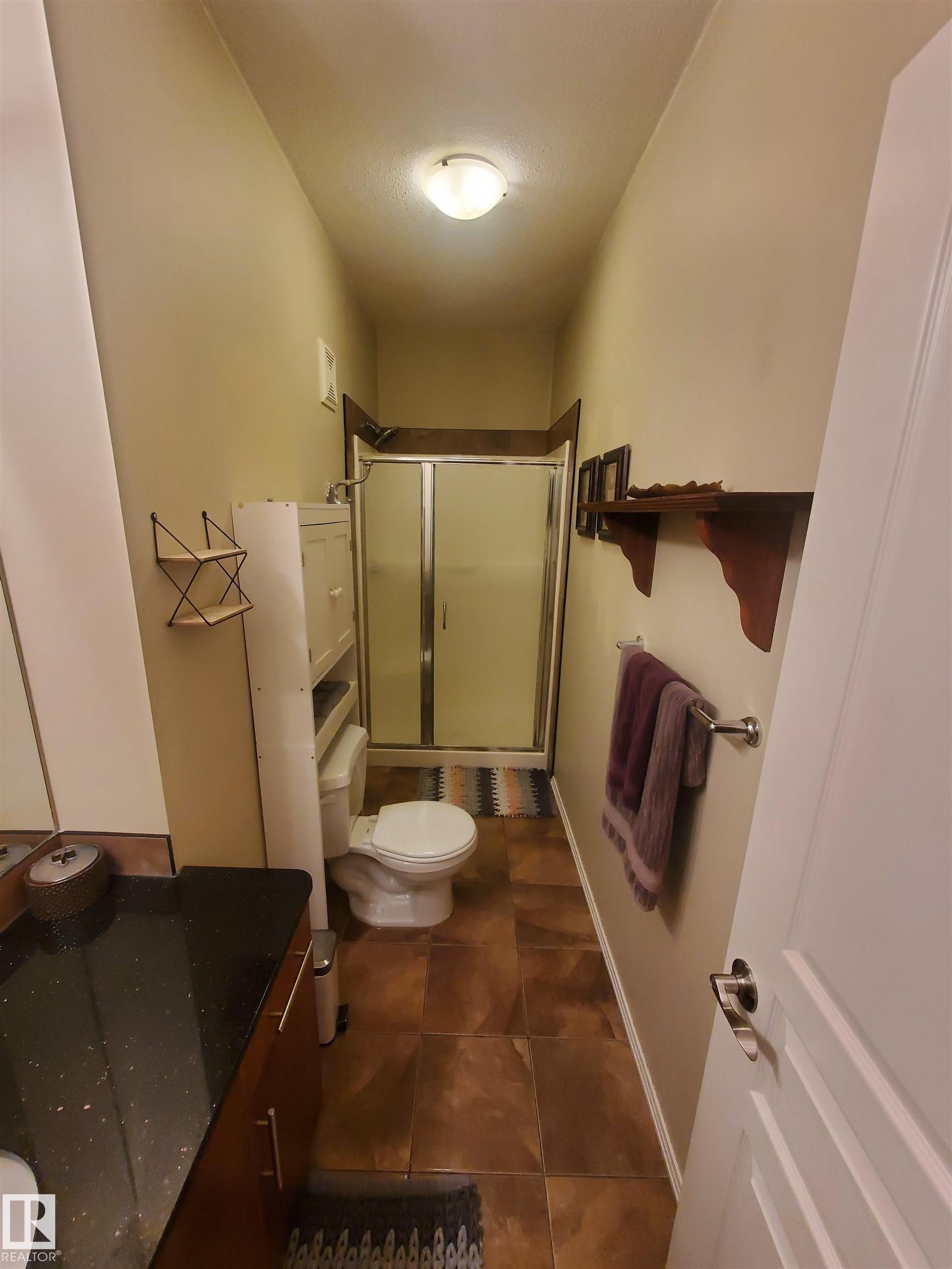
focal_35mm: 13
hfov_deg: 89.9
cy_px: 634
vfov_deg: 106.2
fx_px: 477
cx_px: 476
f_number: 2.2
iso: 250
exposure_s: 1/60
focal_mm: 1.8
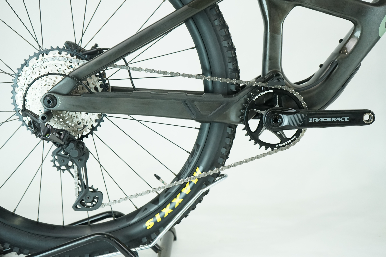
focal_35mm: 46
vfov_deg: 29.2
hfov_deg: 42.7
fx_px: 493
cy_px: 128
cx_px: 193
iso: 1600
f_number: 5.6
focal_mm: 46
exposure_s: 1/200
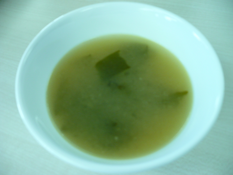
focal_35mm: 35
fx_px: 236
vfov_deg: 40.7
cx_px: 116
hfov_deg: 52.6
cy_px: 88
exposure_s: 1/30
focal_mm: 5.8
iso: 160
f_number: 2.8
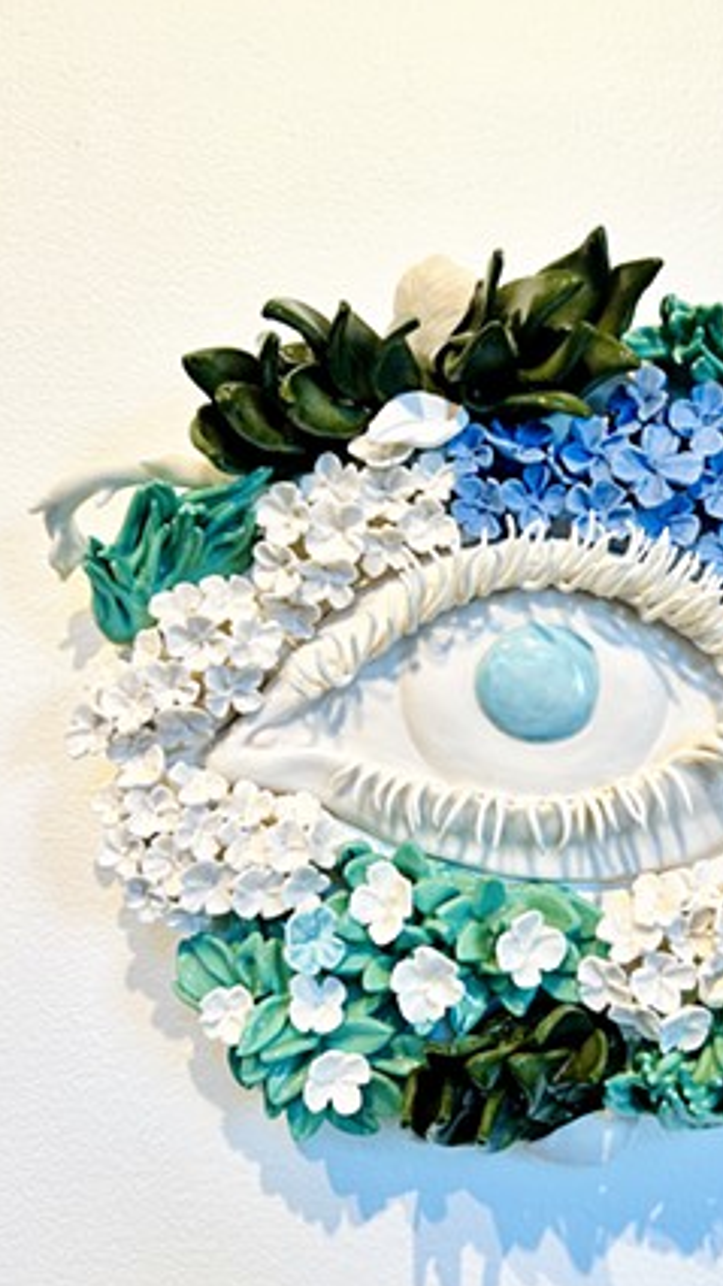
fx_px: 1091
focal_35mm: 32
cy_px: 690
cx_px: 535
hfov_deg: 35.9
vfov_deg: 61.0
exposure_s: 1/120
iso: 50
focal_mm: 5.7
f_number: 1.5
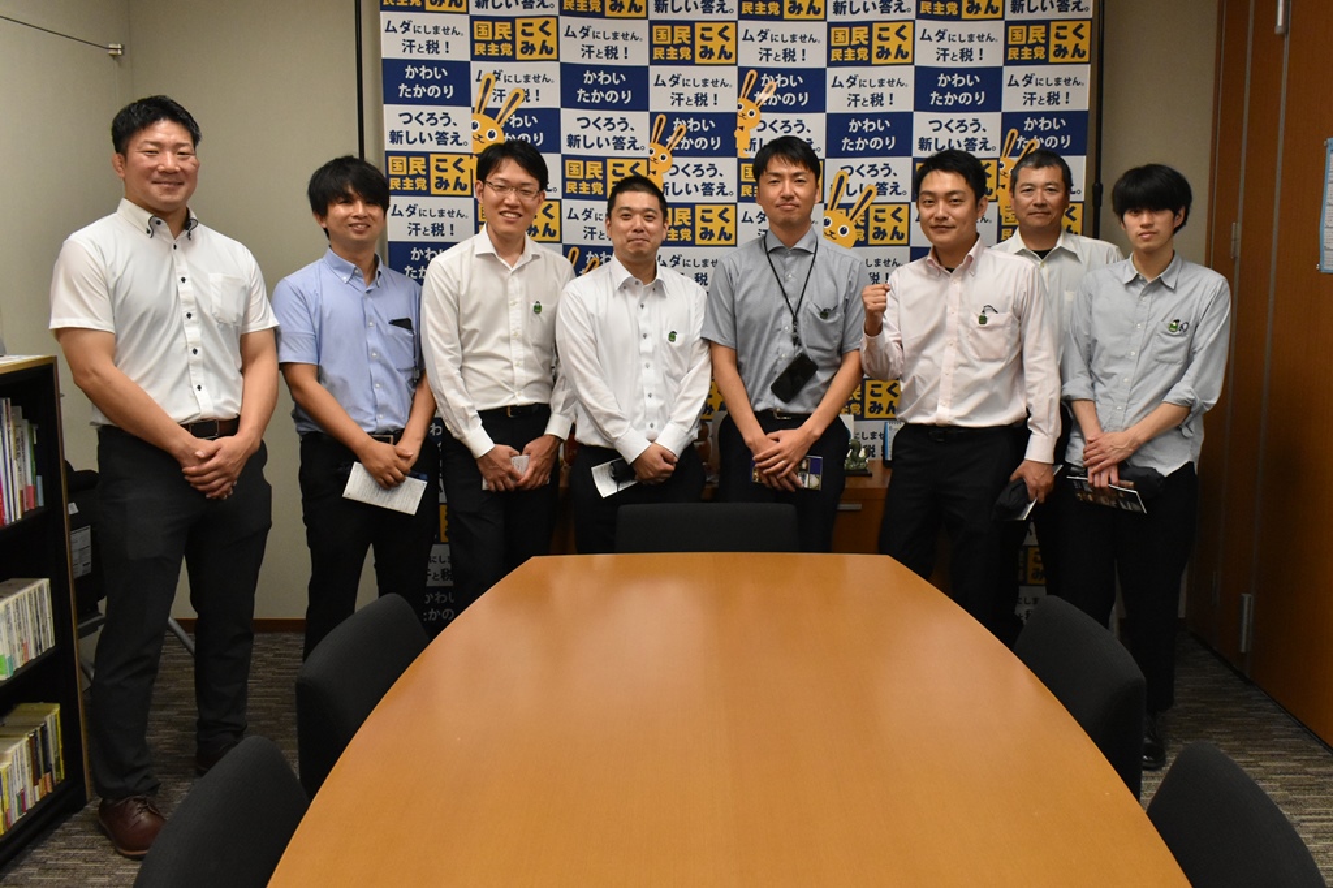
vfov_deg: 47.9
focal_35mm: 27
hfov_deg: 67.4
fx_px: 999
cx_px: 666
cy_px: 444
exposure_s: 1/160
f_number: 5.6
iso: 2500
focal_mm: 18
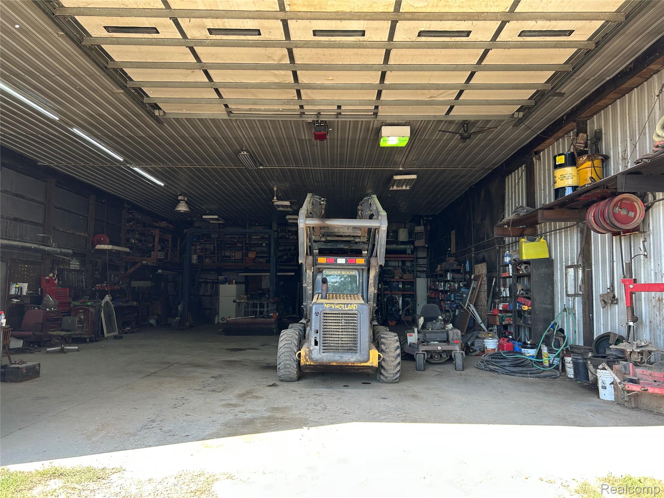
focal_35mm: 26
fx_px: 499
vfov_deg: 53.1
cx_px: 332
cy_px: 249
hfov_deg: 67.3
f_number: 1.5
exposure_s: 1/187
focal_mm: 5.7
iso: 40
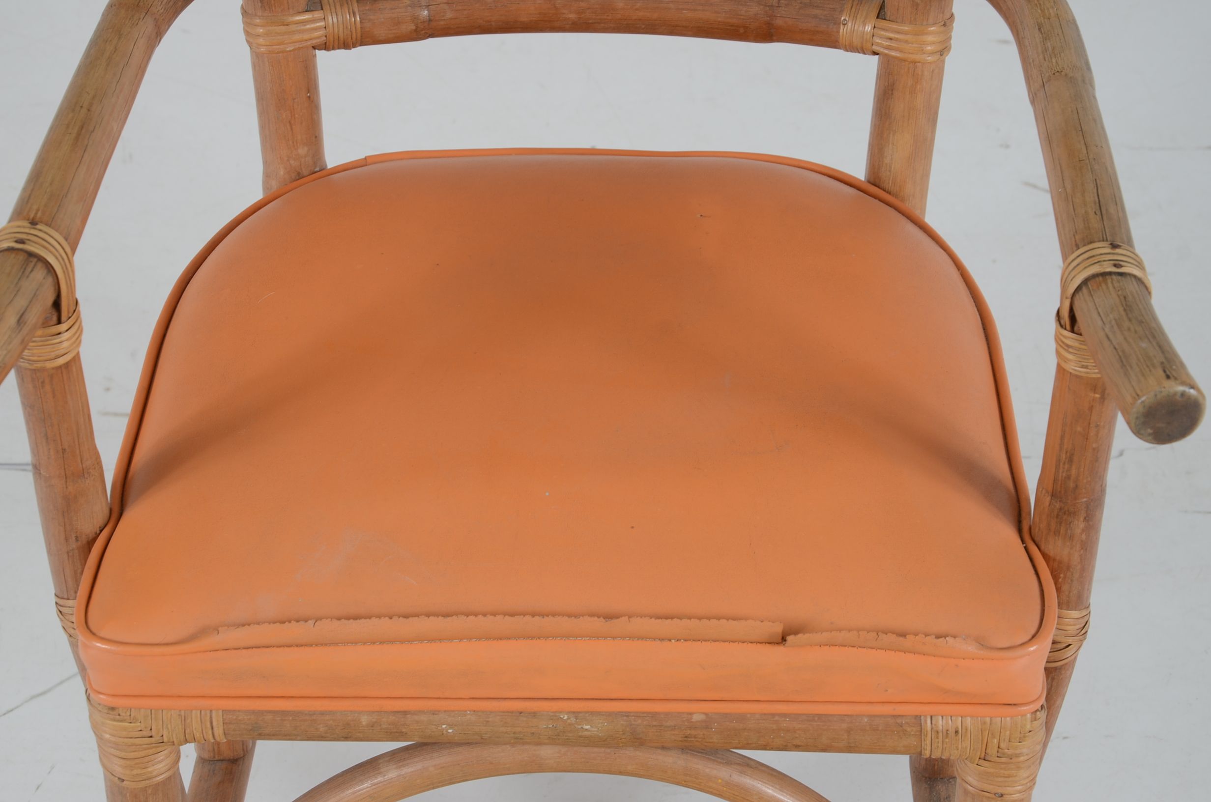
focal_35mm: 87
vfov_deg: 15.6
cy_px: 401
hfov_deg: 23.4
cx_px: 606
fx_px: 2921
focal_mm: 58
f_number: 8
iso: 125
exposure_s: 1/80
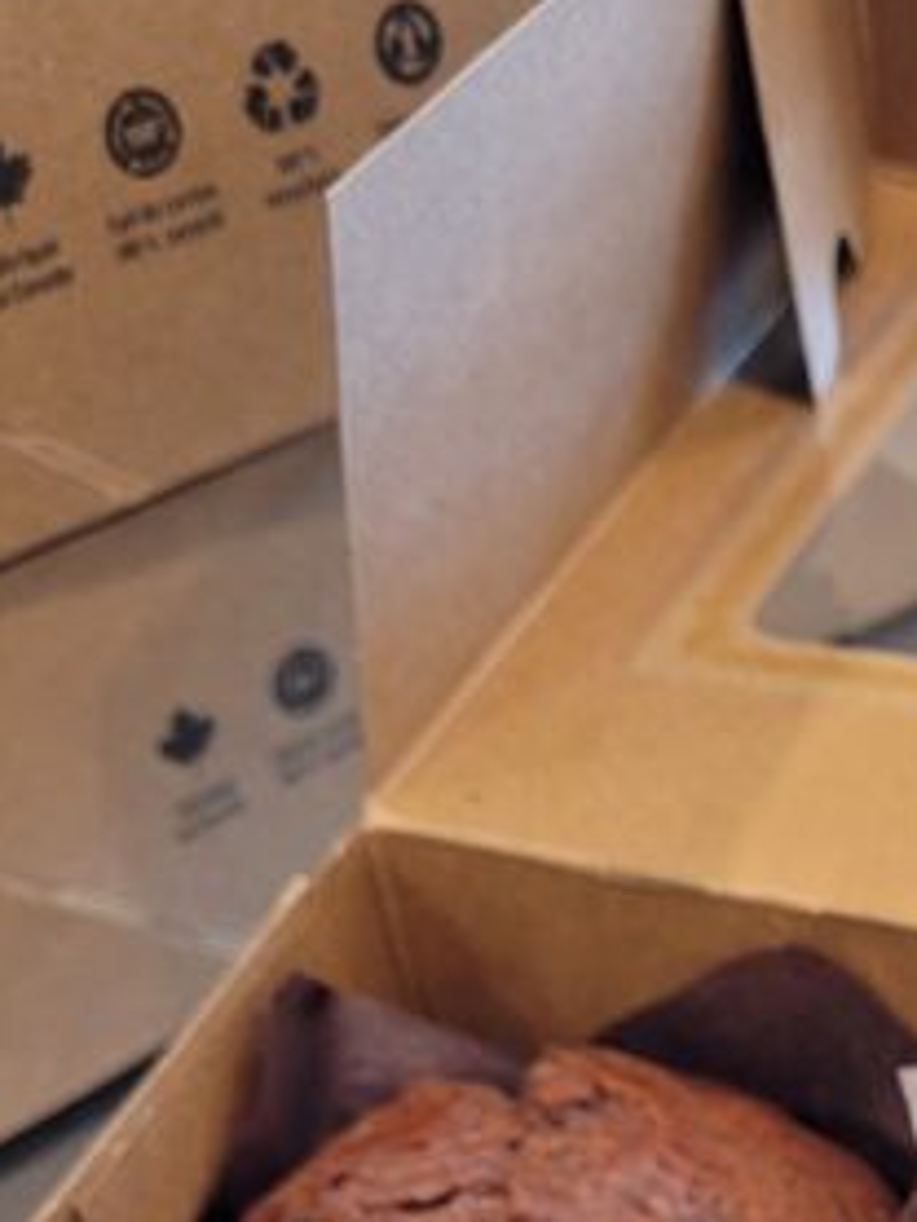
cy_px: 1297
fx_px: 2647
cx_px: 1168
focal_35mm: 75
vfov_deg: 24.5
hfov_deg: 18.4
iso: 200
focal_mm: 5.4
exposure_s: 1/60
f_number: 1.8
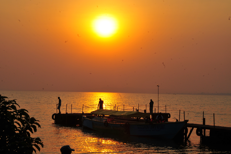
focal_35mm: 78
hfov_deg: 26.0
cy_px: 77
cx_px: 116
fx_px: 500
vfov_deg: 17.4
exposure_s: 1/80
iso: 200
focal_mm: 52
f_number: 25
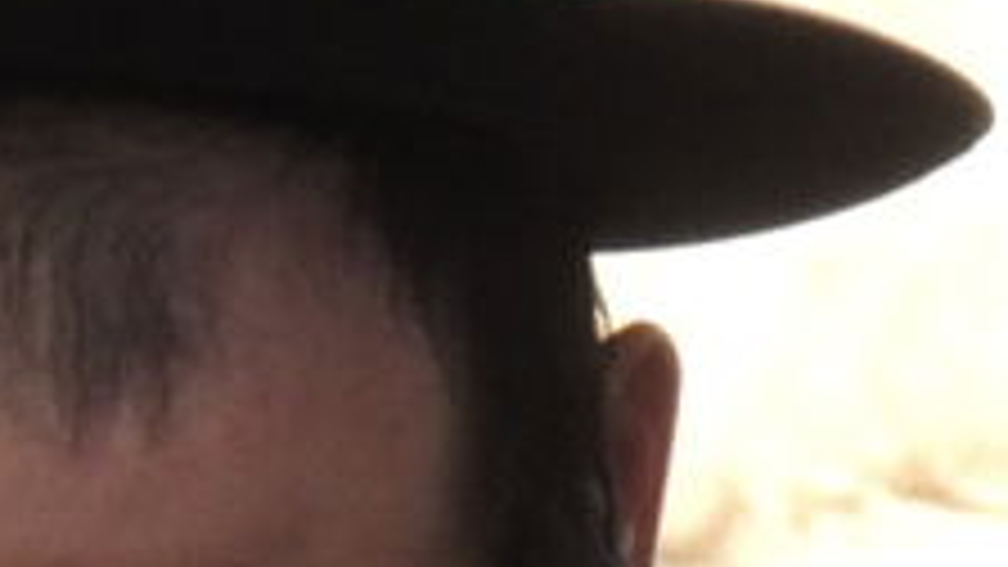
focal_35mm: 2385
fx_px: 63747
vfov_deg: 0.5
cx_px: 432
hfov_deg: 0.9
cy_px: 1940
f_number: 4.8
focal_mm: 62.4
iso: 400
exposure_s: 1/400
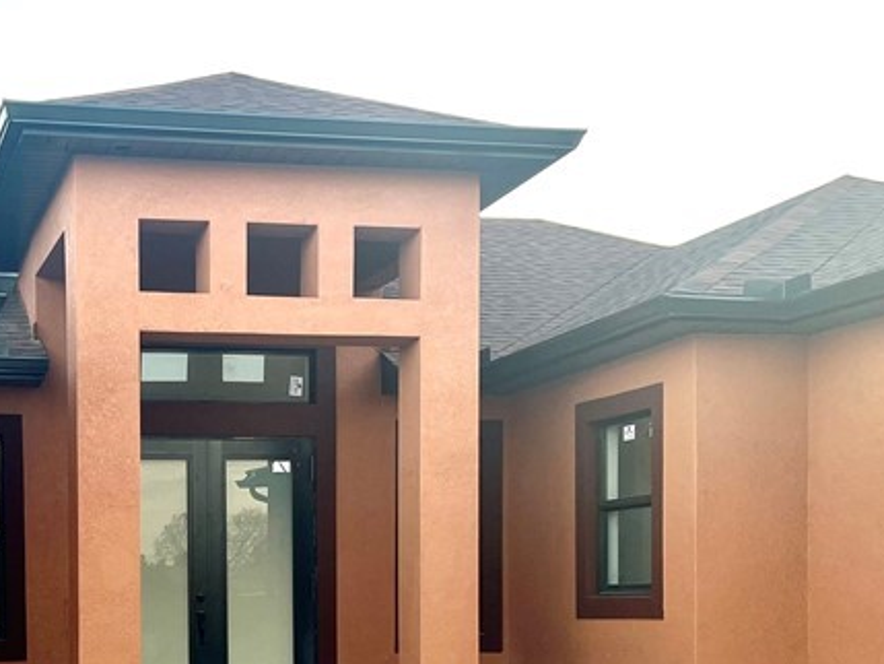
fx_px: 1584
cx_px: 155
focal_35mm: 62
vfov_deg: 22.9
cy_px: 637
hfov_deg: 30.3
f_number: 1.5
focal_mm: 5.7
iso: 50
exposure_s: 1/297
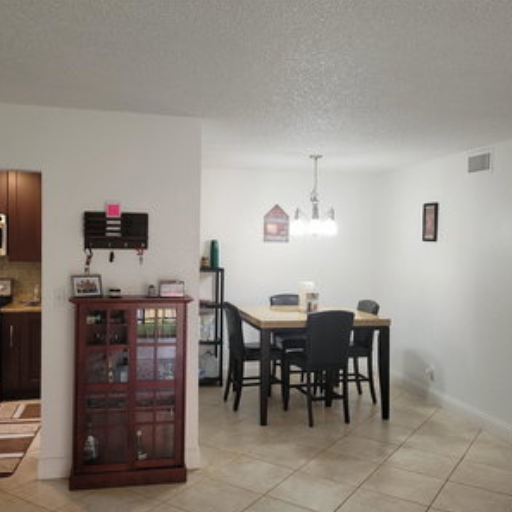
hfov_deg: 49.7
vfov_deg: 49.7
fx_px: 552
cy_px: 271
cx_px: 239
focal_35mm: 33
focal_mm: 5.4
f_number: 1.8
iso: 100
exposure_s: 1/40
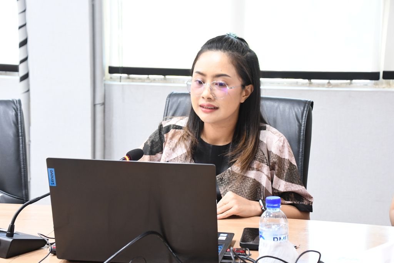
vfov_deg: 17.5
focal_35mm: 78
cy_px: 132
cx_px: 197
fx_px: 854
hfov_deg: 26.0
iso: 1600
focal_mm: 52
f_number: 6.3
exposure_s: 1/30
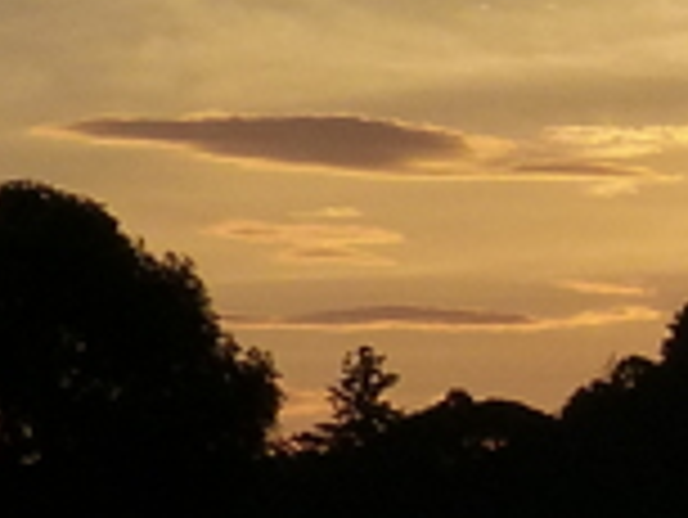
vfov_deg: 2.1
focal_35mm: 717
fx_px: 14262
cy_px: -135
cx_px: 1345
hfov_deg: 2.7
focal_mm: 19.2
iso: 250
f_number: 5
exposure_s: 1/2000
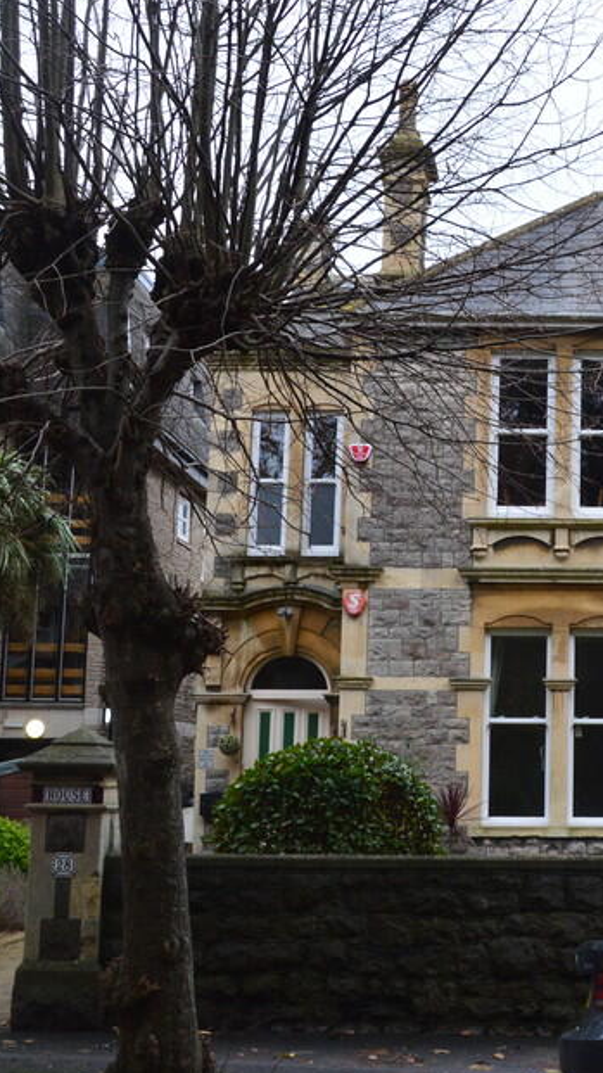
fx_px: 1621
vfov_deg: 36.6
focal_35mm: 57
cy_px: 523
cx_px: 658
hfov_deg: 20.1
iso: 400
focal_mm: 22
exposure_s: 1/100
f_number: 9
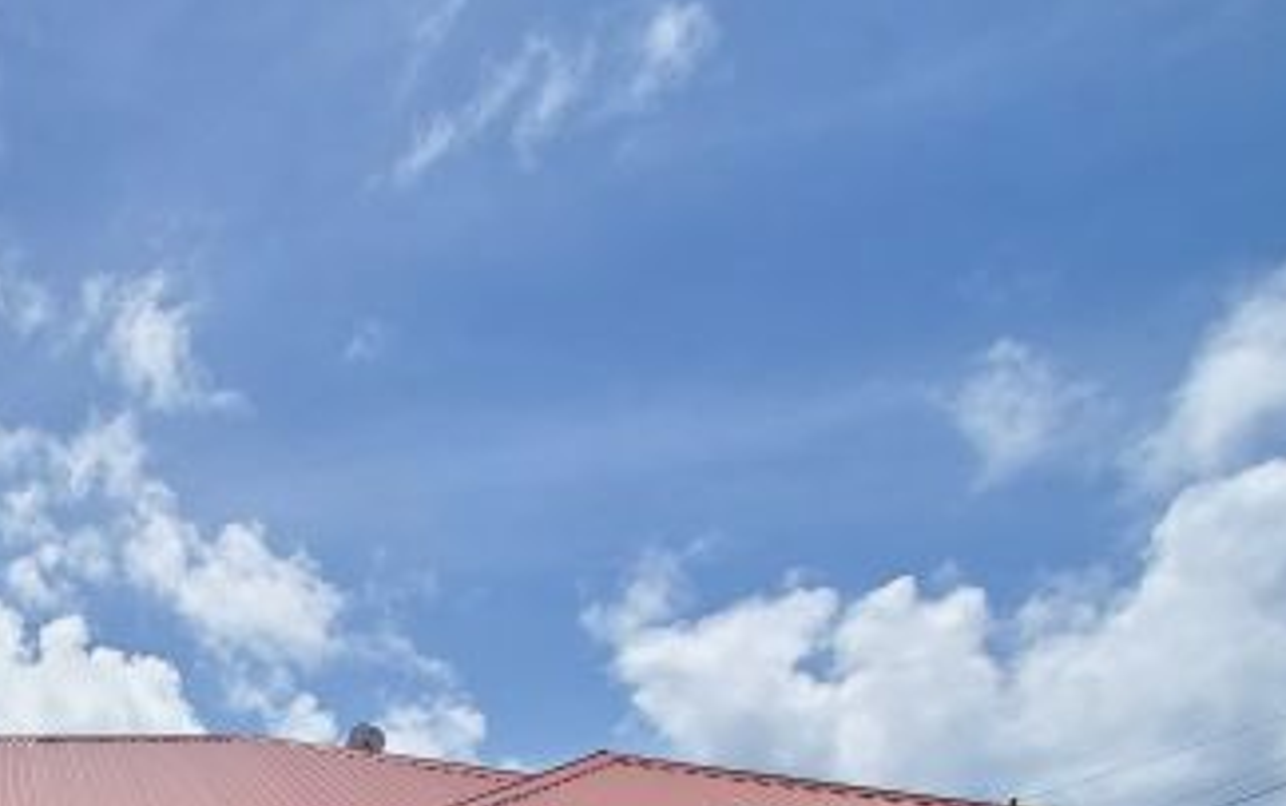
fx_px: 1192
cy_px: 1112
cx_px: -91
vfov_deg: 28.6
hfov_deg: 44.7
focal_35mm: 34
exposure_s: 1/1567
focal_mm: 1.8
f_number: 2.2
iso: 50
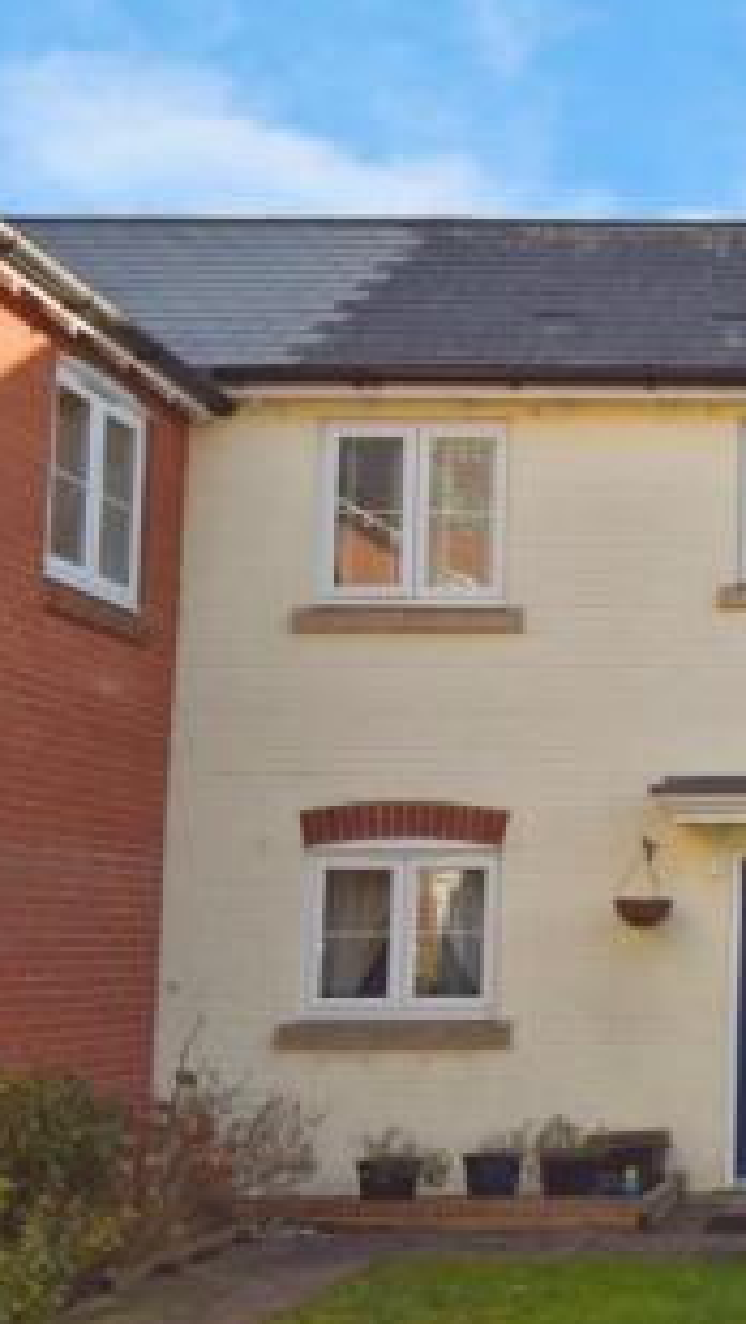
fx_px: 1862
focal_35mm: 53
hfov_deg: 20.6
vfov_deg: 39.2
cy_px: 662
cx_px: 973
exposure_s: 1/200
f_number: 9
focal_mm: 22
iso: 100
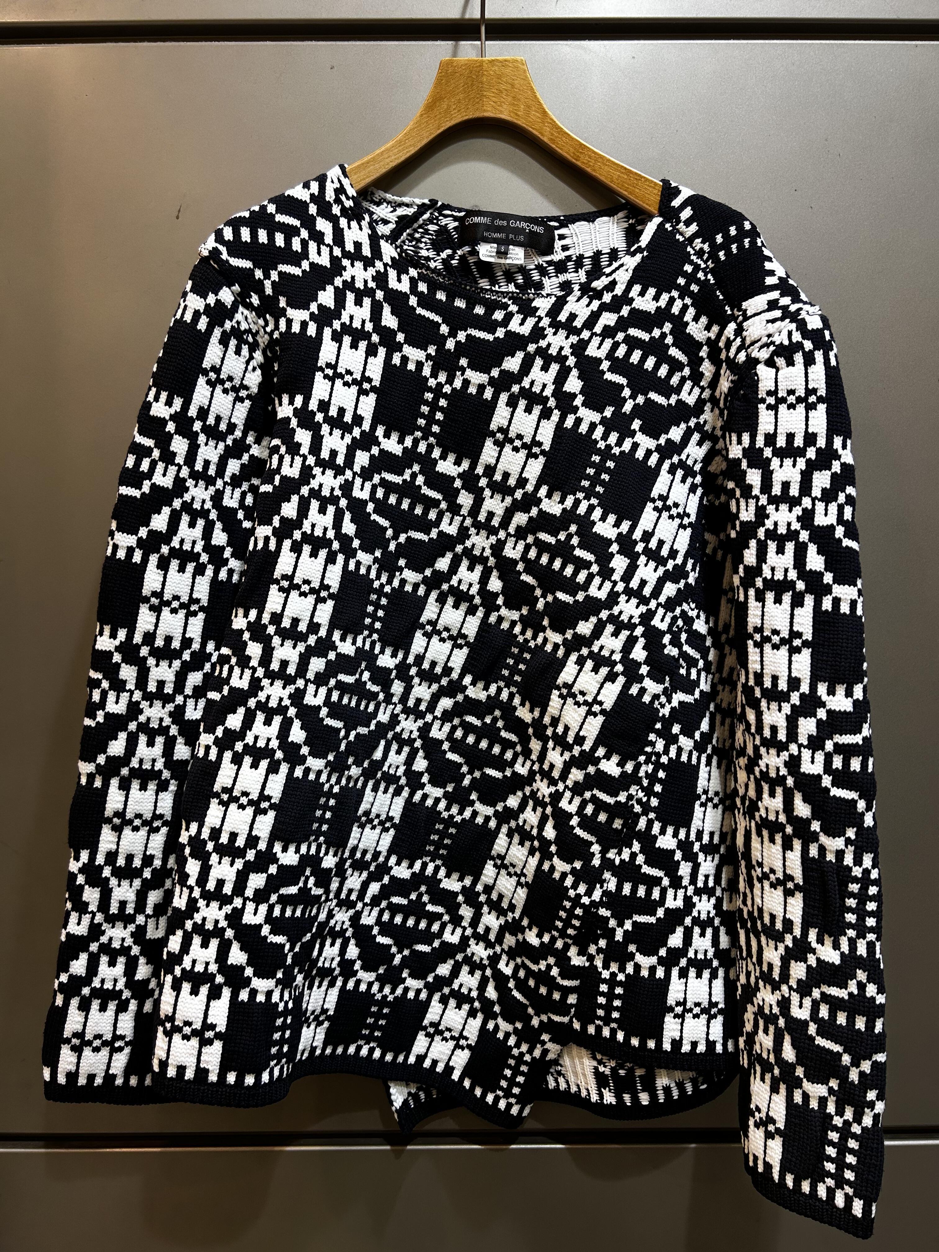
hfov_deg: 53.1
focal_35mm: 26
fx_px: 940
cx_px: 470
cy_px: 626
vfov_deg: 67.3
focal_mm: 5.7
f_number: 1.5
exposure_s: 1/120
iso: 80
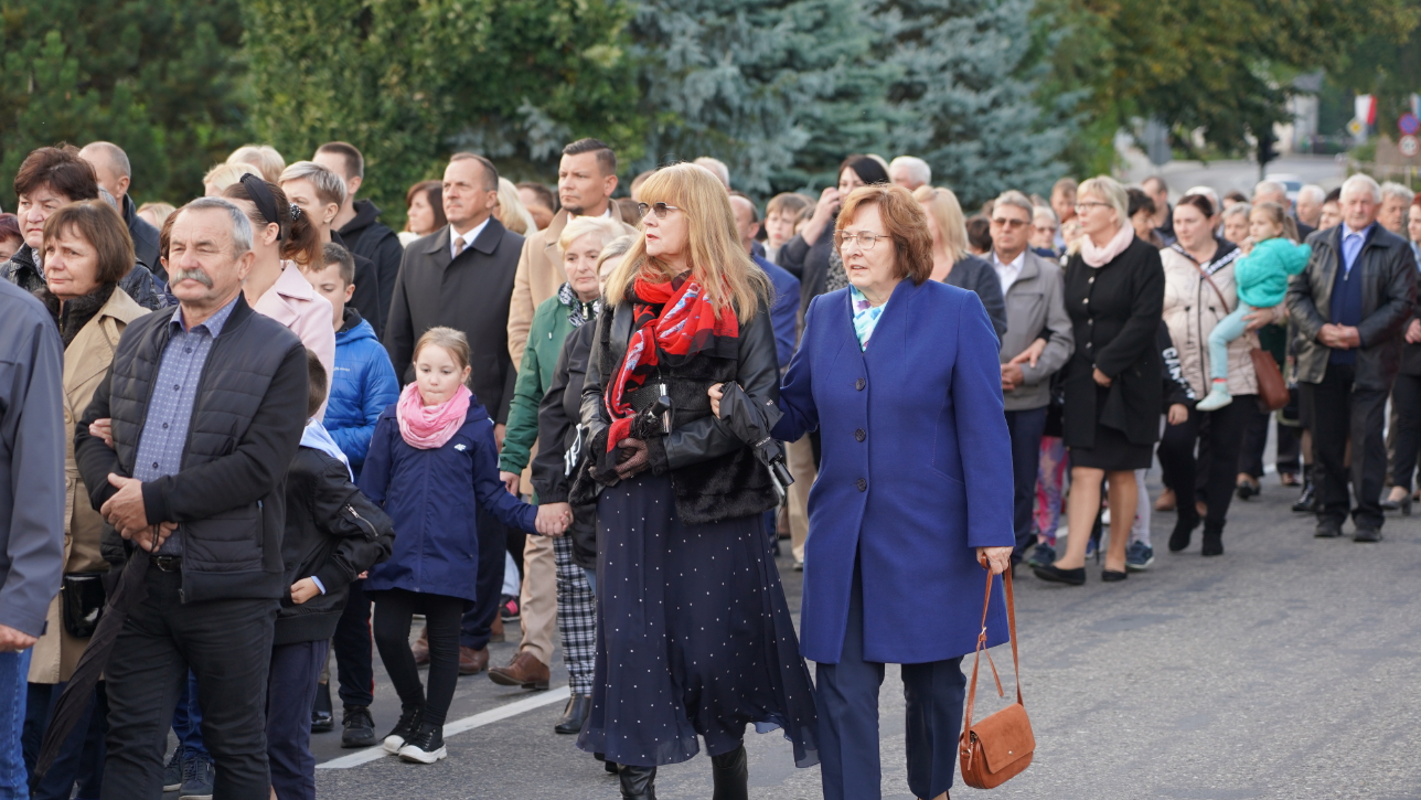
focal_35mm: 111
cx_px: 705
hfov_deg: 19.3
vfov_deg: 10.9
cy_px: 425
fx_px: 4183
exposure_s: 1/160
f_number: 4
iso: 320
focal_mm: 105
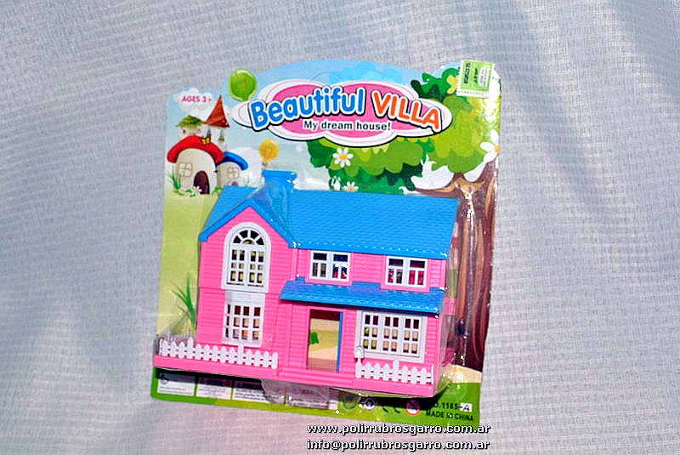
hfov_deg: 43.6
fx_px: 851
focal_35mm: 45
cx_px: 340
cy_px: 228
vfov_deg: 29.9
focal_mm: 30
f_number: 8
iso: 800
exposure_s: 1/200
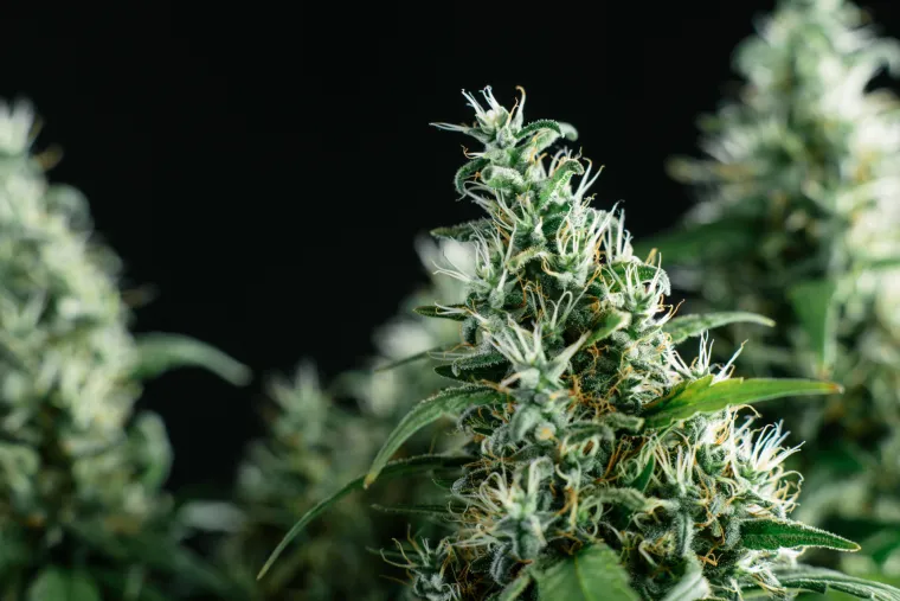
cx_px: 450
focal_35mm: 85
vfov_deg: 16.1
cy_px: 300
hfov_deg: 23.9
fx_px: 2125
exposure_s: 1/160
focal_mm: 85
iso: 100
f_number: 8
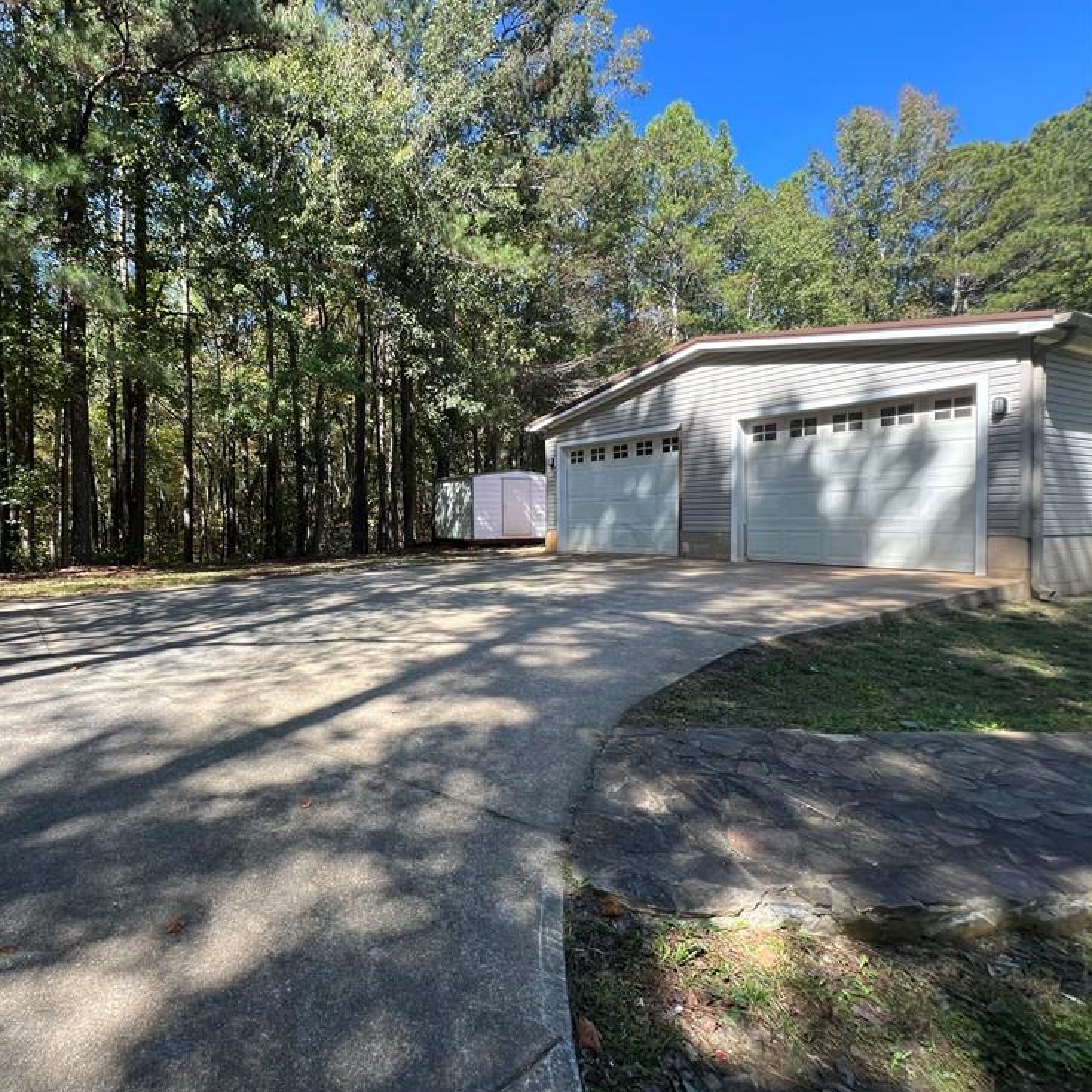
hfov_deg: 83.3
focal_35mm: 16
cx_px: 333
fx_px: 571
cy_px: 529
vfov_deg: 87.4
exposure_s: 1/279
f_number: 1.8
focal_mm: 1.57
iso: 32
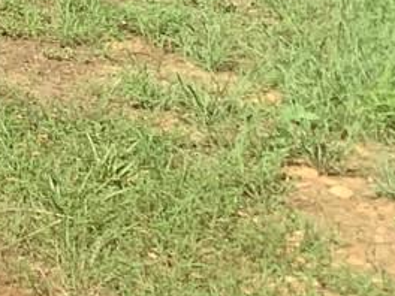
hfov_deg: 7.9
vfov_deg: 6.9
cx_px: -929
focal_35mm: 202
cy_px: -454
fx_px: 2305
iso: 25
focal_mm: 4.25
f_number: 1.8
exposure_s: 1/1427
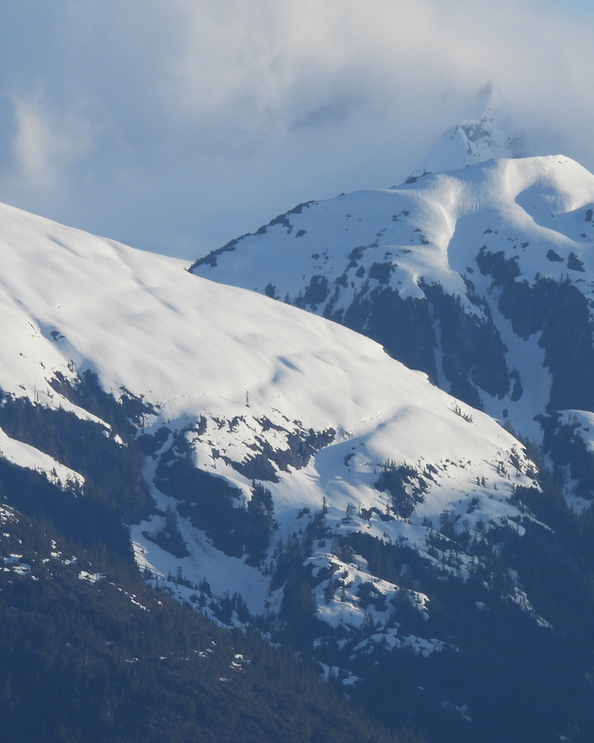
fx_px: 17467
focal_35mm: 795
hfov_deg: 1.9
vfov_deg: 2.4
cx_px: 260
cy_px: 376
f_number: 5
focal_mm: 89.2
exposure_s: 1/640
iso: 100
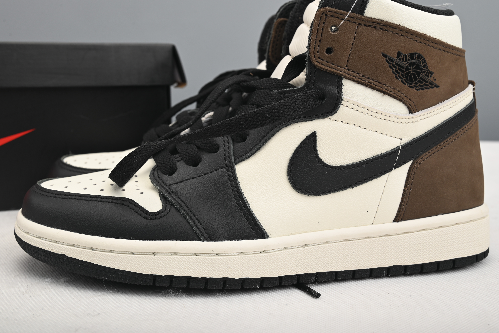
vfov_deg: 32.7
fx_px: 568
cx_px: 250
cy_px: 166
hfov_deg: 47.4
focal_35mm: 41
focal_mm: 41
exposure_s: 1/200
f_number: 11
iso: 100
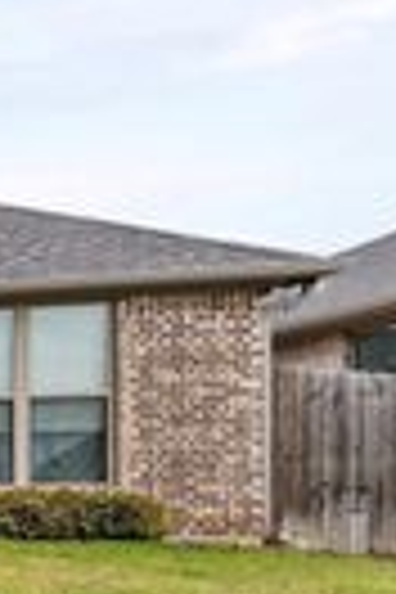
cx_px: -662
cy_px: 511
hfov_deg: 13.3
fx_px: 874
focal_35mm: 53
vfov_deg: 35.7
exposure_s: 1/1600
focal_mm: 14
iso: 800
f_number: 8
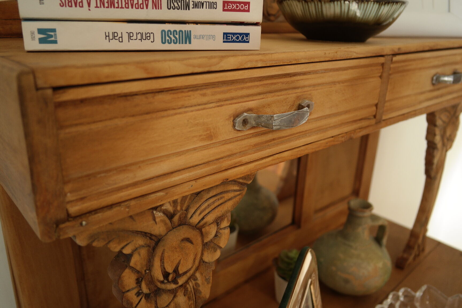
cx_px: 231
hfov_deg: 61.9
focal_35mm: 30
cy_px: 154
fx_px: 385
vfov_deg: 43.6
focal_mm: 20
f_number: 5.6
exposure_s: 1/30
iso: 200
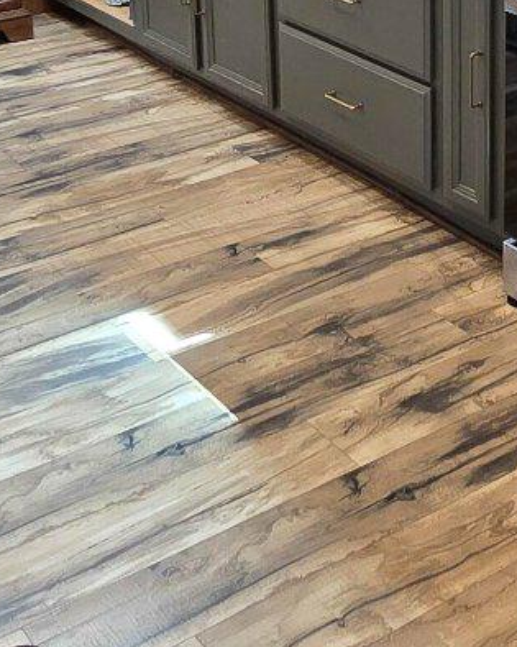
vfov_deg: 25.9
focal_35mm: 66
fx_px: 1263
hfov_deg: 22.6
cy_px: -112
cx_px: 455
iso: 160
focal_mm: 2.2
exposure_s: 1/60
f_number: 2.2
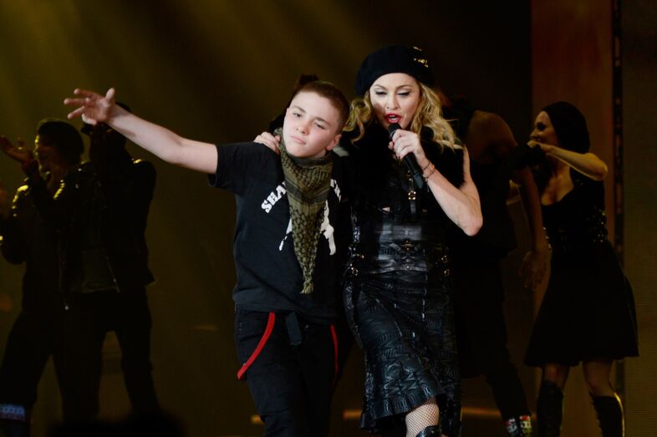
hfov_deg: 16.8
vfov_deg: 11.2
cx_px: 328
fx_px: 2225
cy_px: 218
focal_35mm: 122
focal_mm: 122
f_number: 4
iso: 1600
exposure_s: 1/500
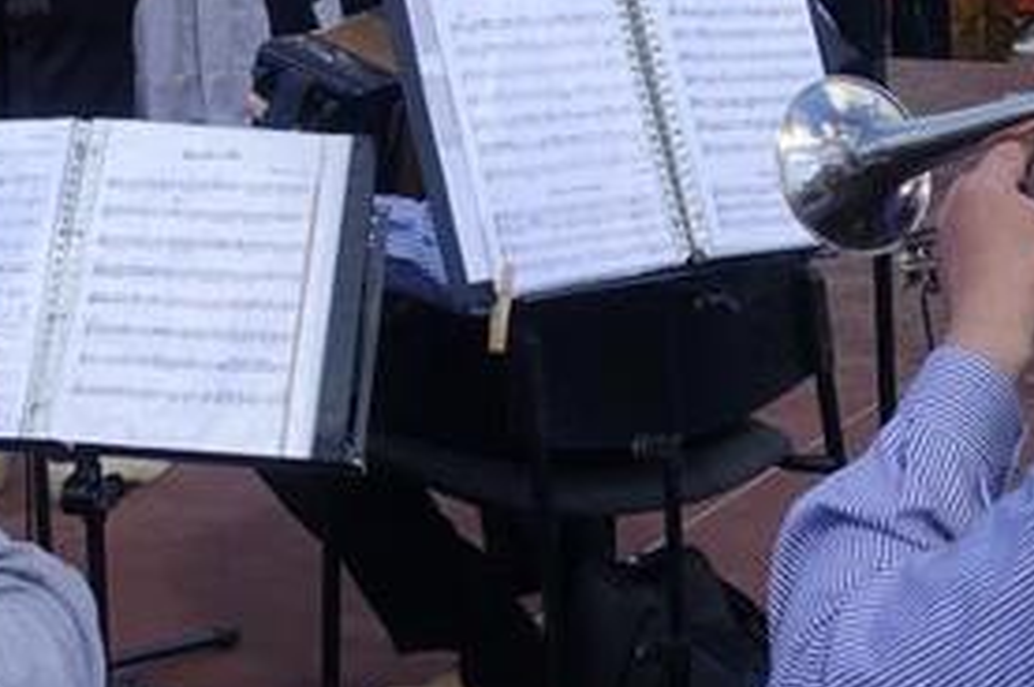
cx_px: 302
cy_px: -245
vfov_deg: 15.0
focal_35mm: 86
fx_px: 2467
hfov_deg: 23.5
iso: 125
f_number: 5.6
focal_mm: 8.8
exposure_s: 1/400
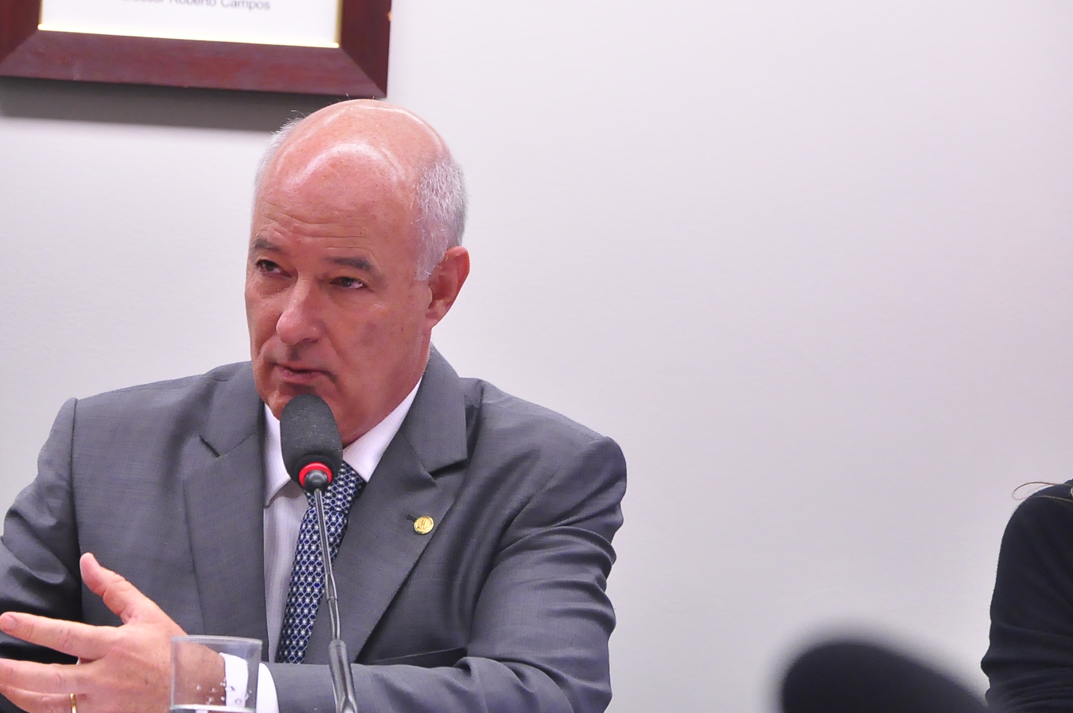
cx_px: 241
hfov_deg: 8.3
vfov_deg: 5.5
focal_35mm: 248
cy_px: 384
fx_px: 7377
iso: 1600
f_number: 6.7
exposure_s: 1/90
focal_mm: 105
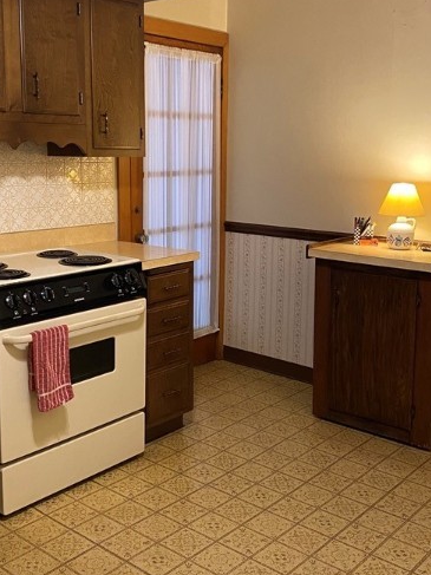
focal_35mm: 41
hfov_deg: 35.1
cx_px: 198
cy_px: 257
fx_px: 681
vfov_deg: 45.7
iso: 400
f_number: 1.8
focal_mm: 4.25
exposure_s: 1/60
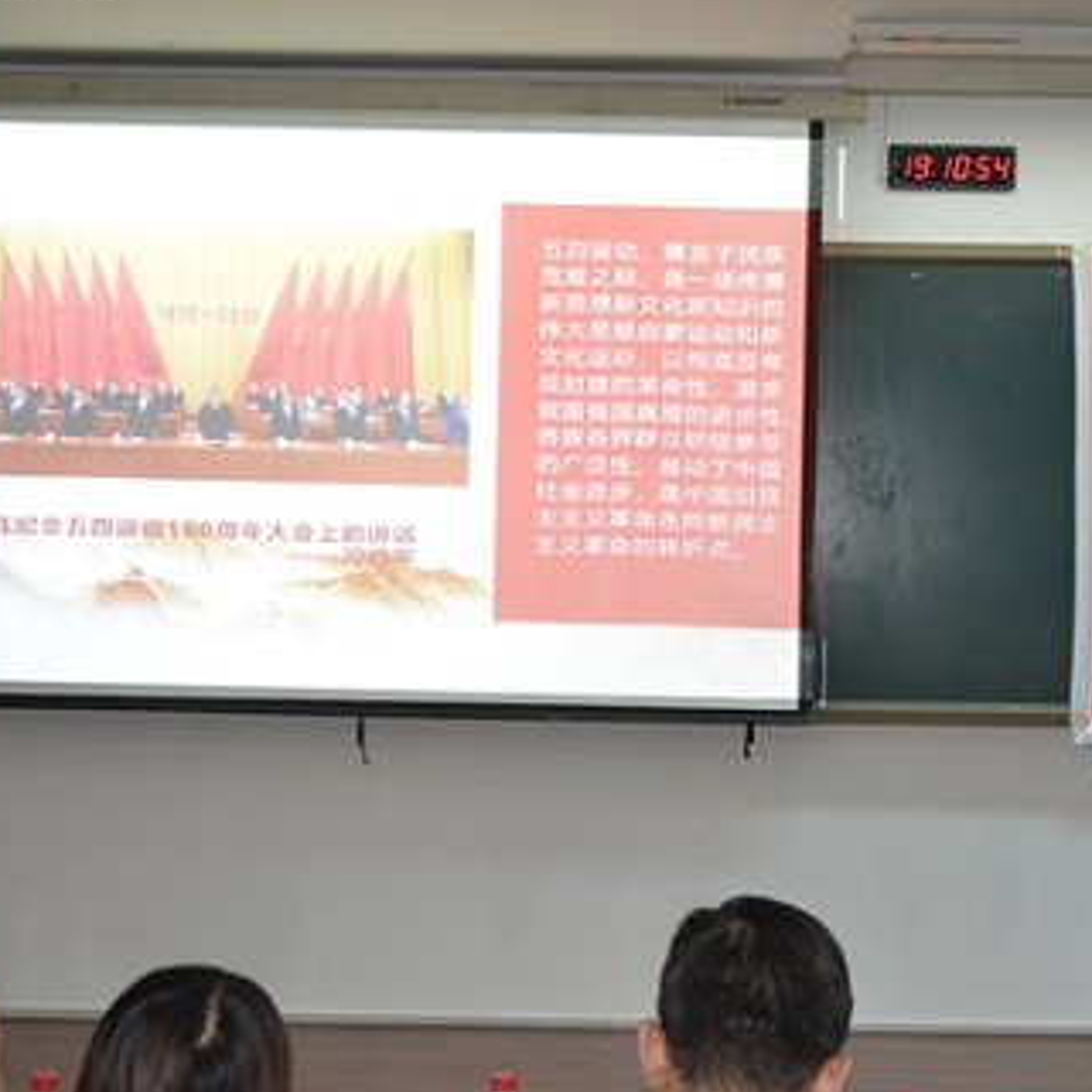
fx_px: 2486
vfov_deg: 24.8
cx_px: 754
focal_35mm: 70
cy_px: 543
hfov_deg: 24.6
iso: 1250
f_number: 5.6
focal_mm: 35
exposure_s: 1/80
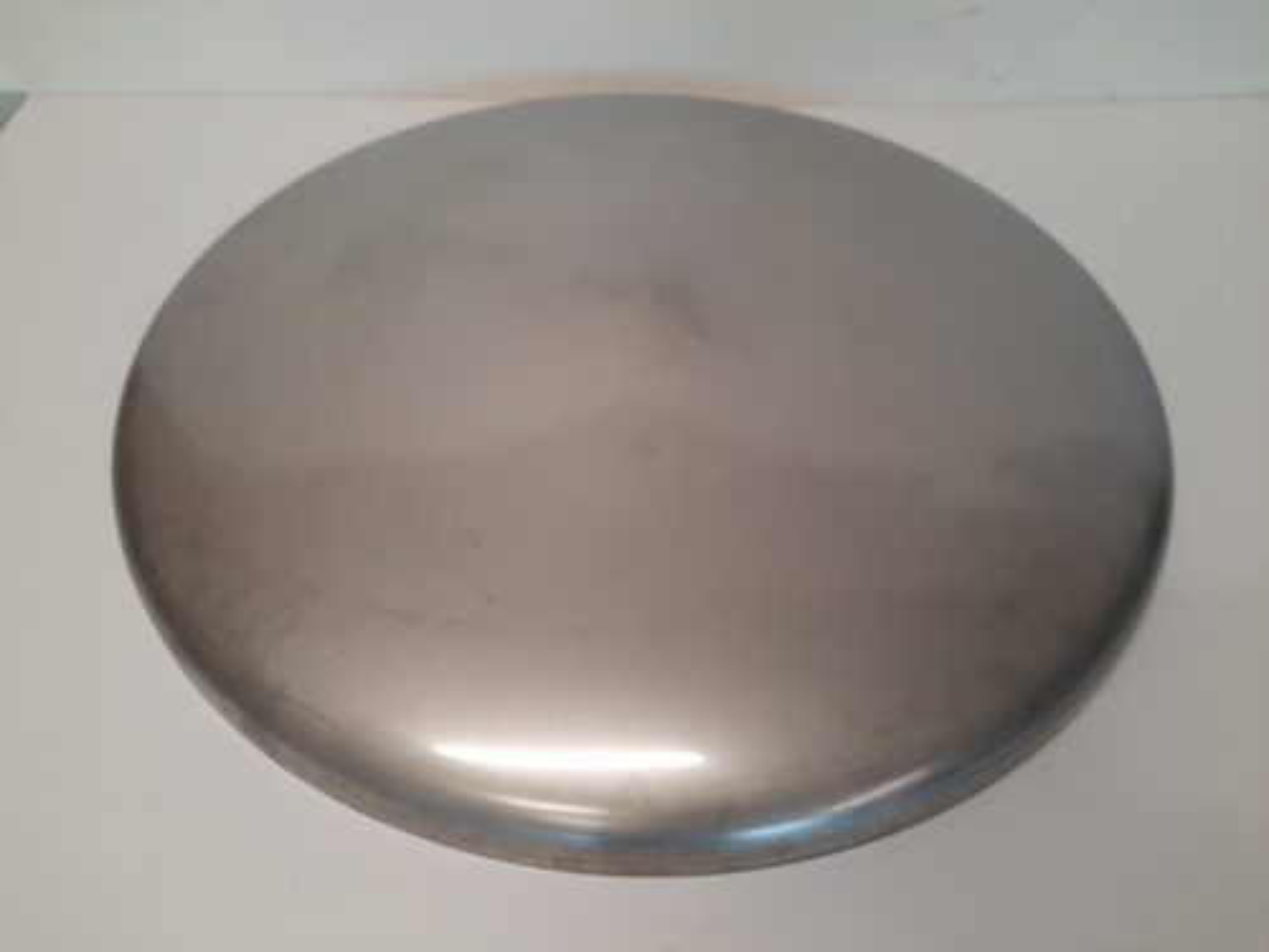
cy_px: 476
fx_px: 916
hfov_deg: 69.4
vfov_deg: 54.9
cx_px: 634
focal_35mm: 25
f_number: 2
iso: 250
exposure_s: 1/50
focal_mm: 4.6
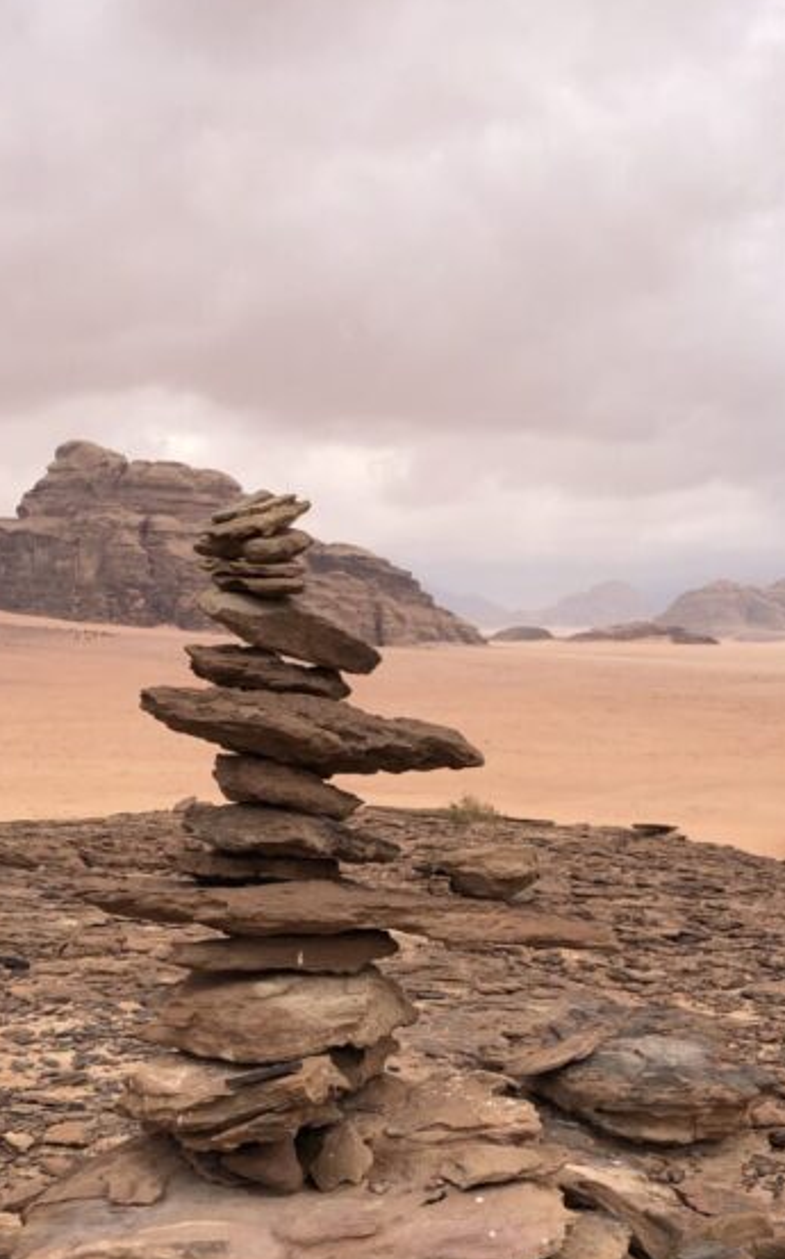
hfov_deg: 23.4
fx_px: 1885
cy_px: 993
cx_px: 266
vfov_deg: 35.8
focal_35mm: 55
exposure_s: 1/906
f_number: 1.8
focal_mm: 3.99
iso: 20
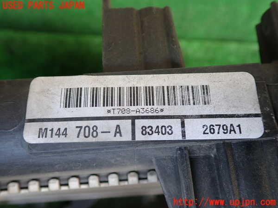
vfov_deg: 46.8
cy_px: 104
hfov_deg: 60.0
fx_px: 241
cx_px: 139
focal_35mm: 30
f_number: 2.3
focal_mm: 5.4
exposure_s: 1/60
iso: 200
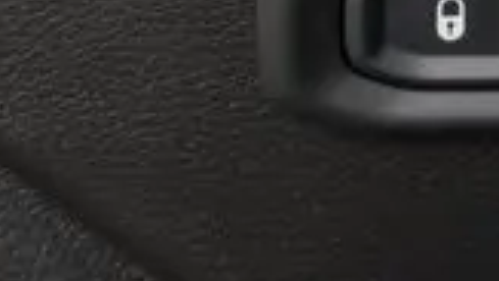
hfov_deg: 13.9
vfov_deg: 7.4
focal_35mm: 154
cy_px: -396
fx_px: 2039
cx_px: 303
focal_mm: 18
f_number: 5
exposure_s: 1/60
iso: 200
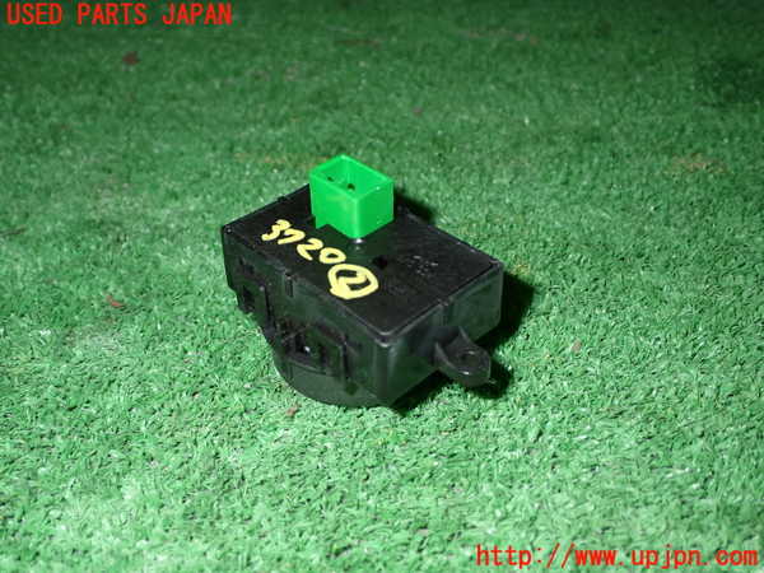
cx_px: 382
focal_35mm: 38
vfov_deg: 37.7
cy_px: 286
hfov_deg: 49.0
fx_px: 839
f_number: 8
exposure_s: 1/40
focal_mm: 6.83
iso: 320
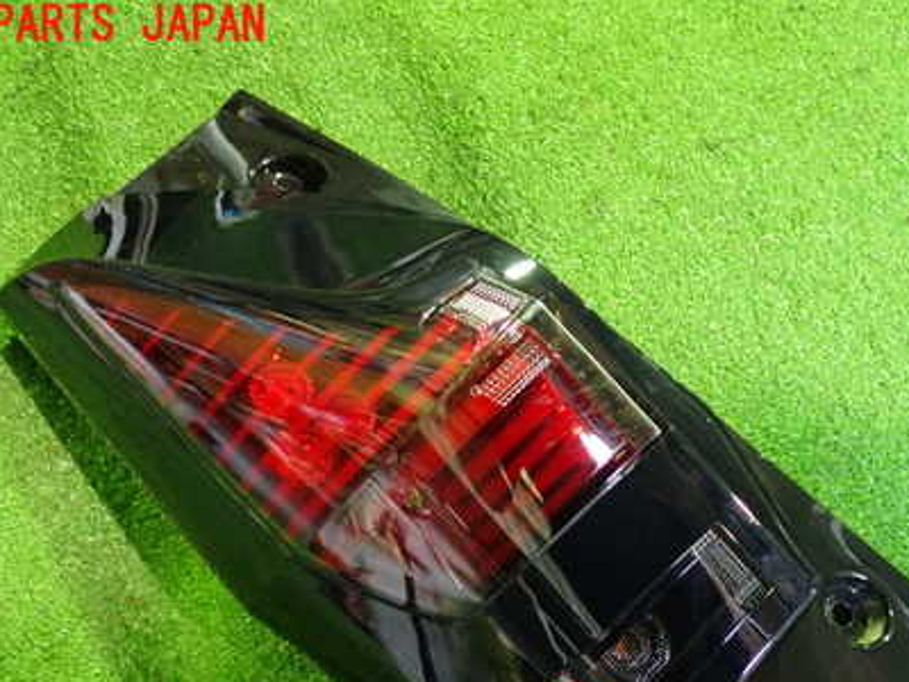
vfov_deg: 31.6
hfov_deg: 41.9
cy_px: 509
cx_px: 534
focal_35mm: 45
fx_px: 1182
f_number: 2.3
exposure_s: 1/20
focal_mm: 5.4
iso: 800
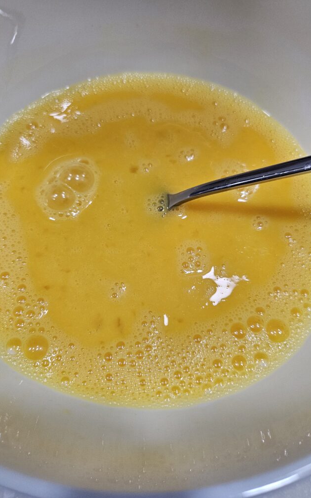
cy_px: 246
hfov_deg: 47.6
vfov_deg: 70.4
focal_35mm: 26
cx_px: 150
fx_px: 353
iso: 200
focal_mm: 5
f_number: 1.8
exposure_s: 1/120
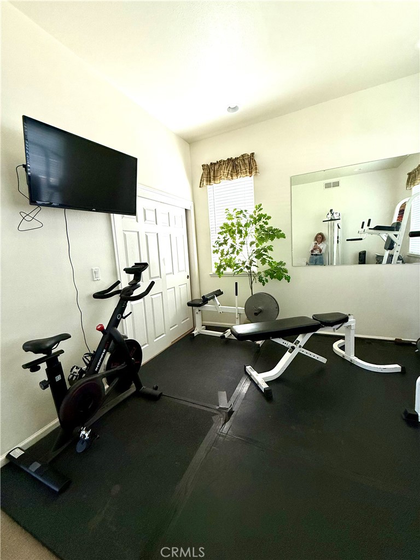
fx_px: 226
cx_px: 210
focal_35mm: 14
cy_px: 280
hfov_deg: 85.7
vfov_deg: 102.1
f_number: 2.2
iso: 200
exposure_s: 1/99
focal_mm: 2.22
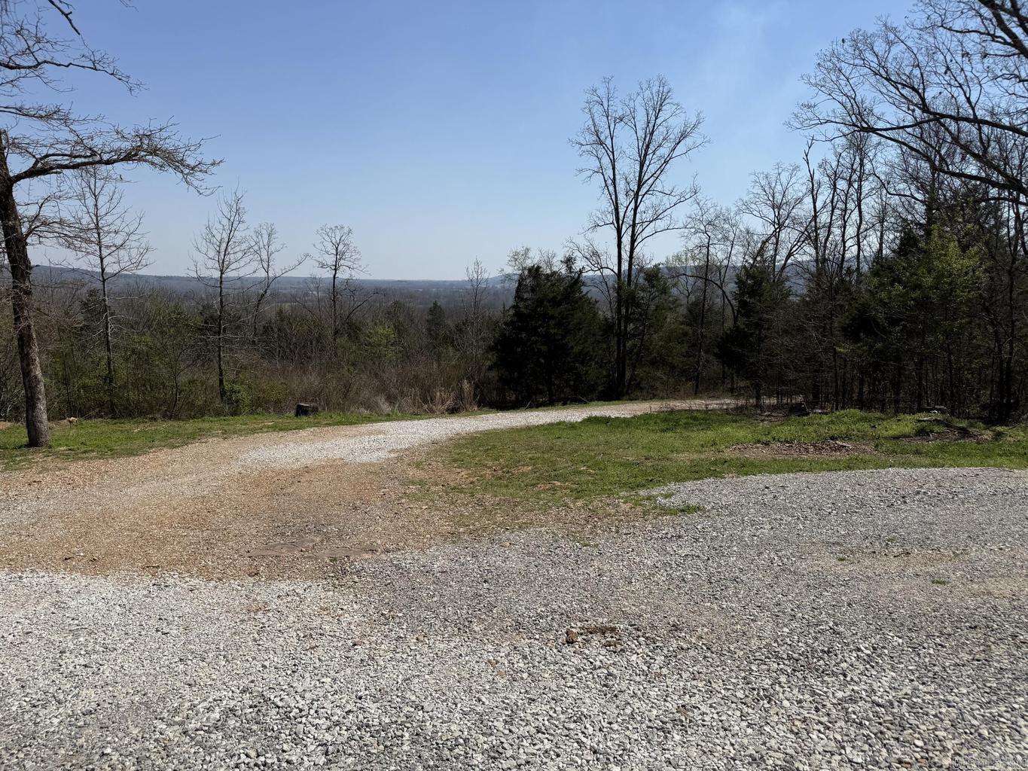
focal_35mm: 24
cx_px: 514
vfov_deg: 56.8
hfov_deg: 71.6
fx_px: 713
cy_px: 386
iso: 80
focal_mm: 6.76
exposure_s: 1/8130
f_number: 1.78
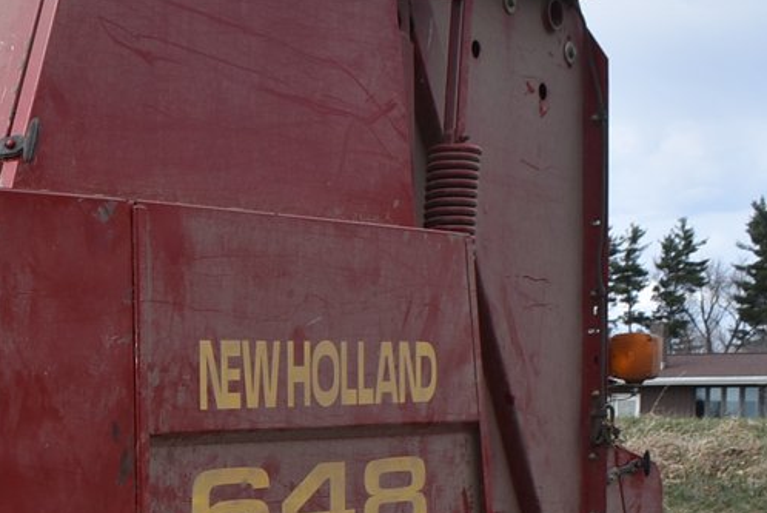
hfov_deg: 21.0
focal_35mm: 92
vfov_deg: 14.4
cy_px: 620
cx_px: -88
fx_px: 1962
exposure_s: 1/200
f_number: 9
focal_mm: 18
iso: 100
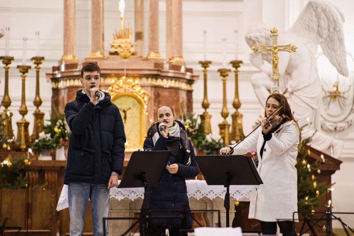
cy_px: 118
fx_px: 1475
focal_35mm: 150
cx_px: 177
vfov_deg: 9.1
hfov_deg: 13.7
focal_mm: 150
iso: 3200
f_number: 2.8
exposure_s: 1/80
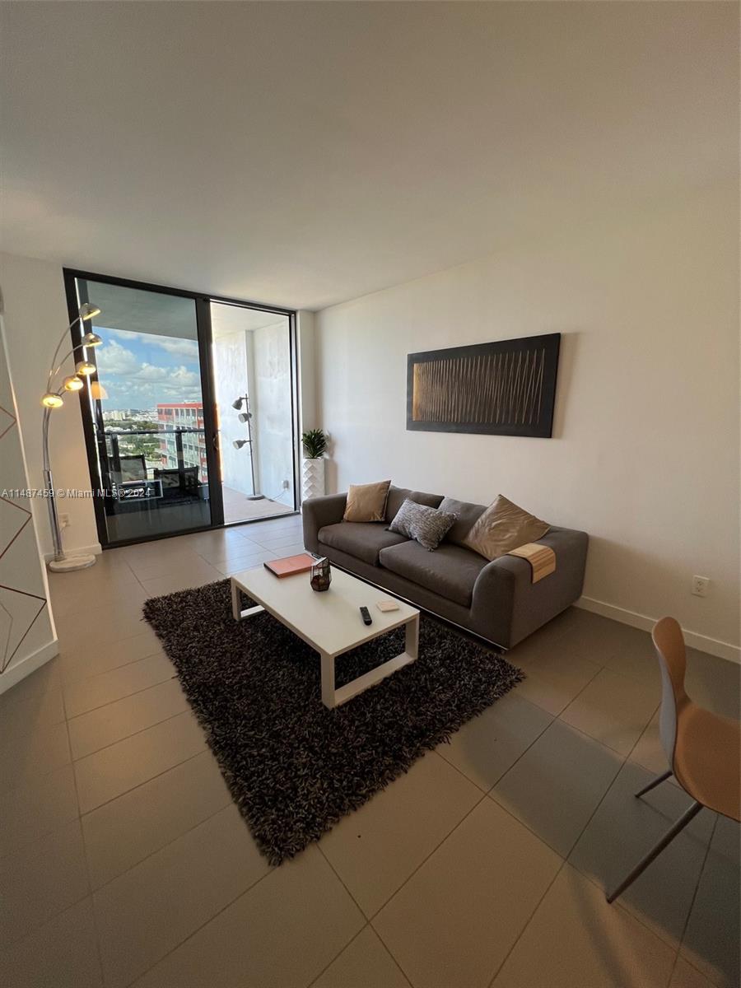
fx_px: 371
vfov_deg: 106.2
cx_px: 370
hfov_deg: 89.9
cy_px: 494
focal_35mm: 13
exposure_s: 1/120
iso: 64
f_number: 1.8
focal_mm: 1.57
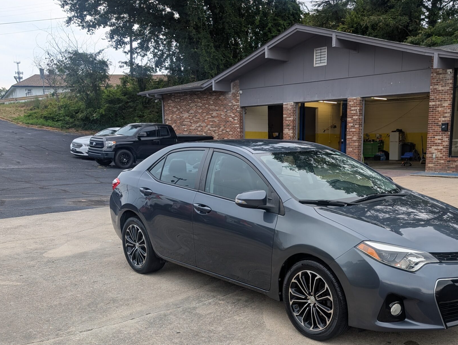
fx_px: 504
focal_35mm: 38
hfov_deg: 48.1
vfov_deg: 36.7
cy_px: 270
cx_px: 306
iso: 18
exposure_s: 1/197
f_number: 1.68
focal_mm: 6.9
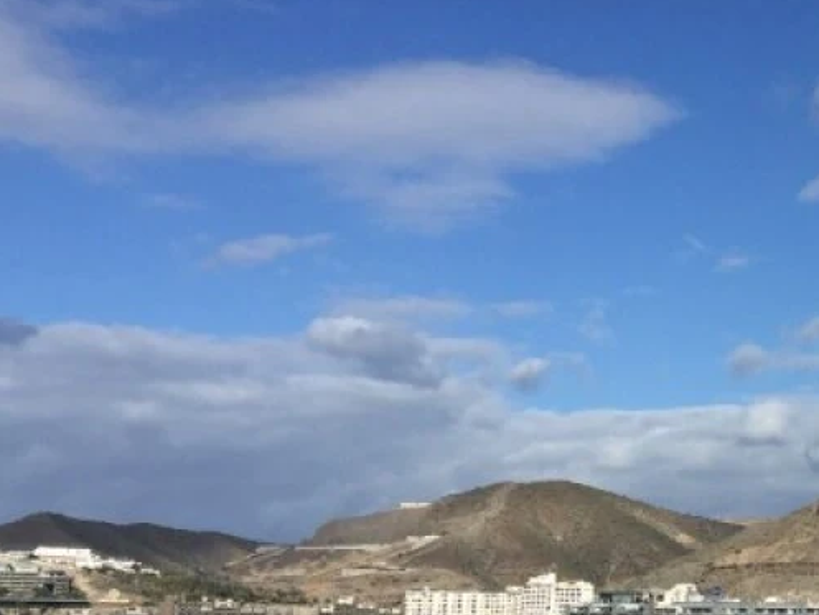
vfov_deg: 20.1
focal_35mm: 70
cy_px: 671
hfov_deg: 26.3
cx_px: 827
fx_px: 1657
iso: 32
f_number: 2.2
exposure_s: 1/4405
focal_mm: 4.15
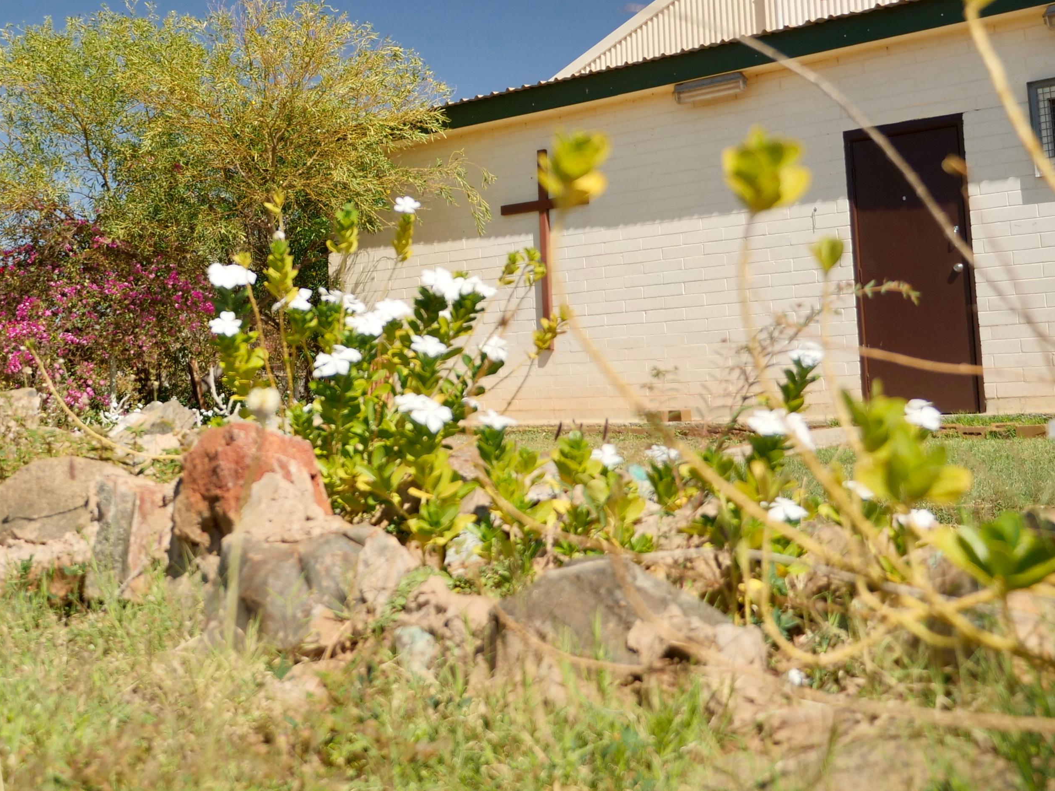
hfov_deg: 39.2
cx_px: 355
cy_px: 170
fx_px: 1463
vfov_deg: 29.6
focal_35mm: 48
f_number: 2.8
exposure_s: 1/1000
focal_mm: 12
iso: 200
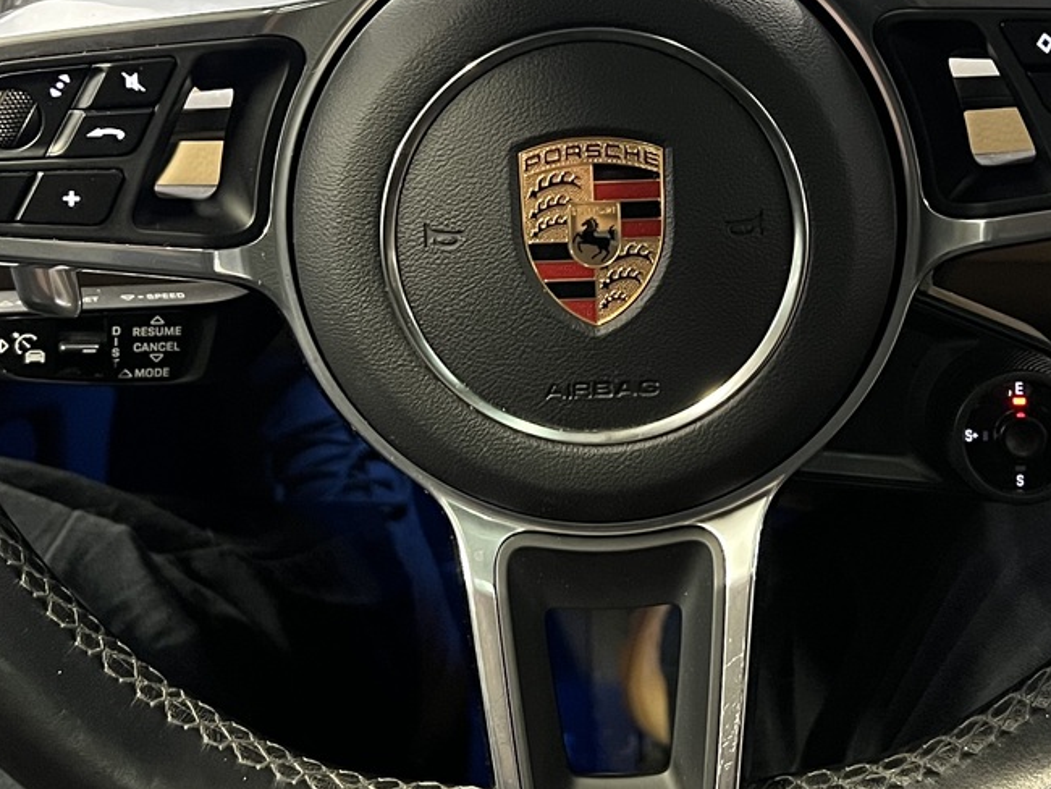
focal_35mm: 64
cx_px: 601
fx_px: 1944
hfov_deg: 30.2
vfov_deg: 22.6
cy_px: 146
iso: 640
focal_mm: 5.7
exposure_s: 1/33
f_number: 1.5
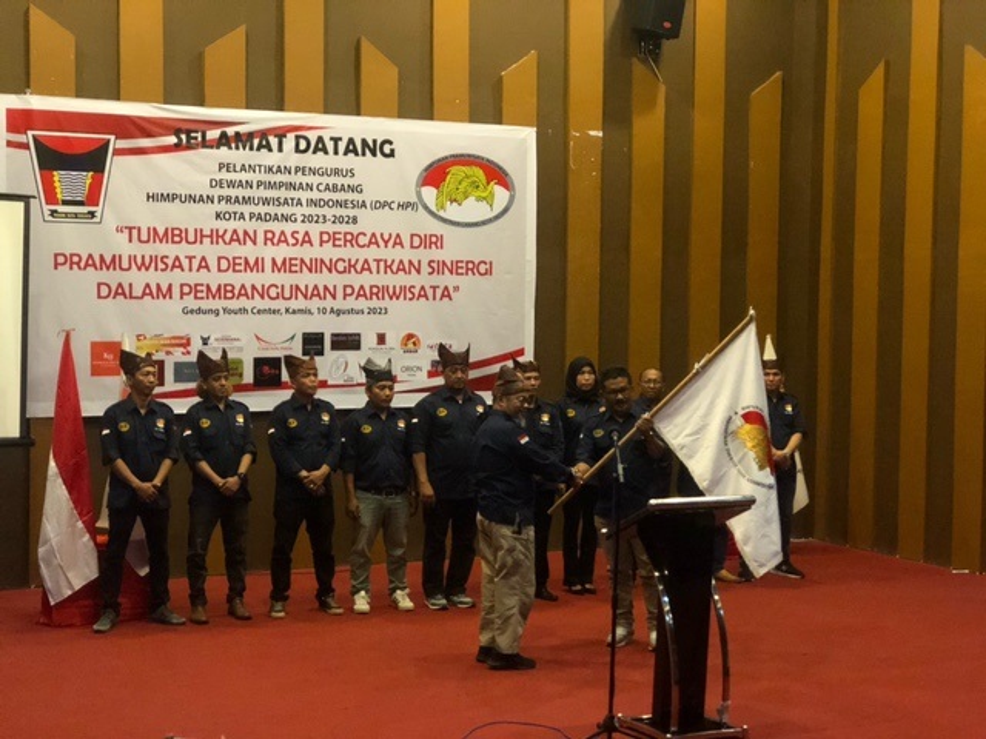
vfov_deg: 25.7
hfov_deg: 33.8
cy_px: 370
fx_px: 1624
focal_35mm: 57
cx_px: 493
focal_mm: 6.6
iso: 640
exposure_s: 1/33
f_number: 2.8
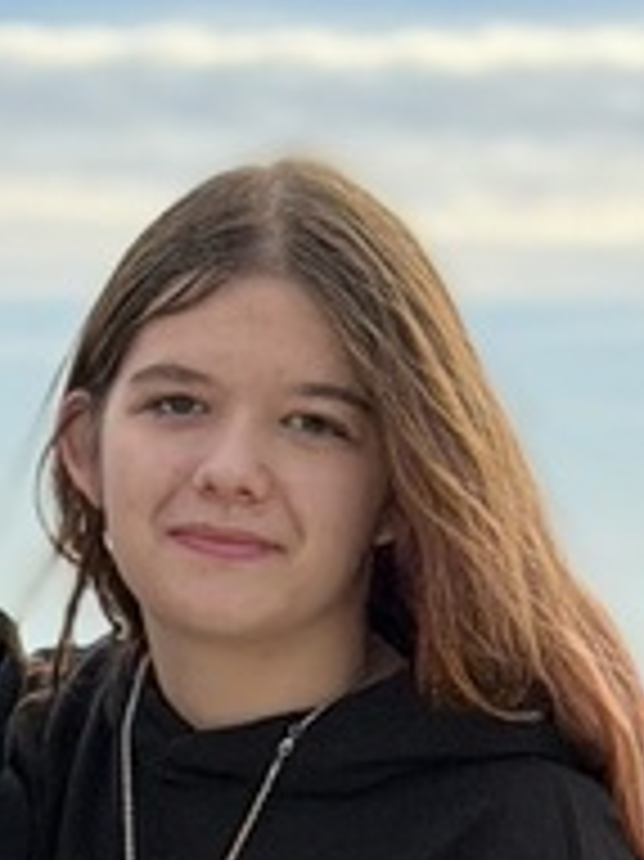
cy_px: 1684
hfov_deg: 5.7
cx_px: -621
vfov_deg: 7.4
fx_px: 6382
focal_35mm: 257
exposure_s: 1/4098
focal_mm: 6.76
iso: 100
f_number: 1.78
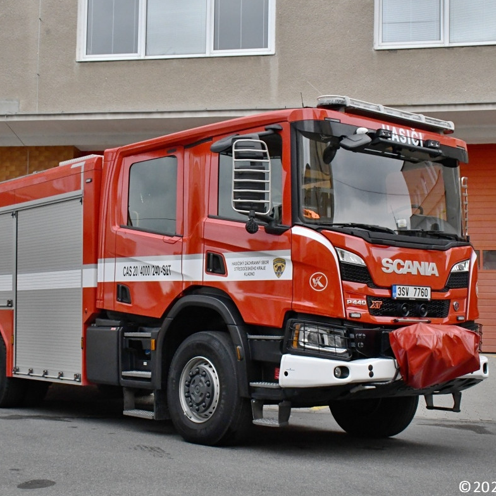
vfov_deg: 32.8
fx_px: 843
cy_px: 246
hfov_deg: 32.7
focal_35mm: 52
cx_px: 217
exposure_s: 1/640
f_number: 13
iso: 3200
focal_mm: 27
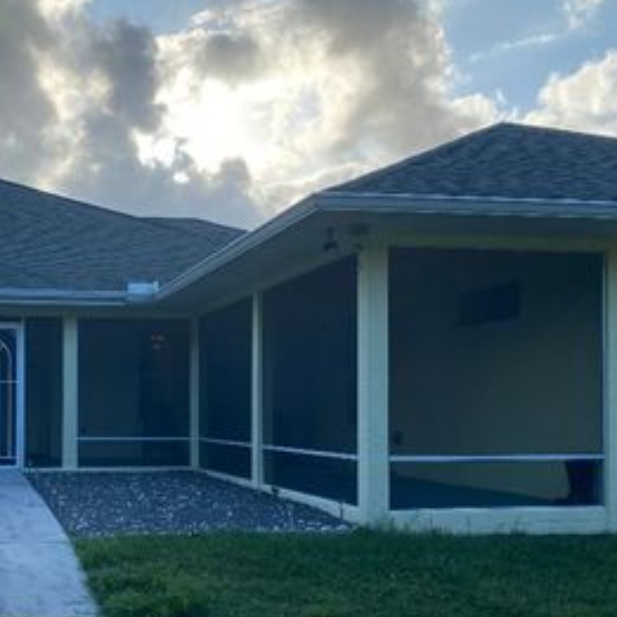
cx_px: 99
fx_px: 887
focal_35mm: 44
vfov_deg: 38.0
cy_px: 396
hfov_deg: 36.6
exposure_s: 1/2066
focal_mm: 4.25
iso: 32
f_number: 1.8
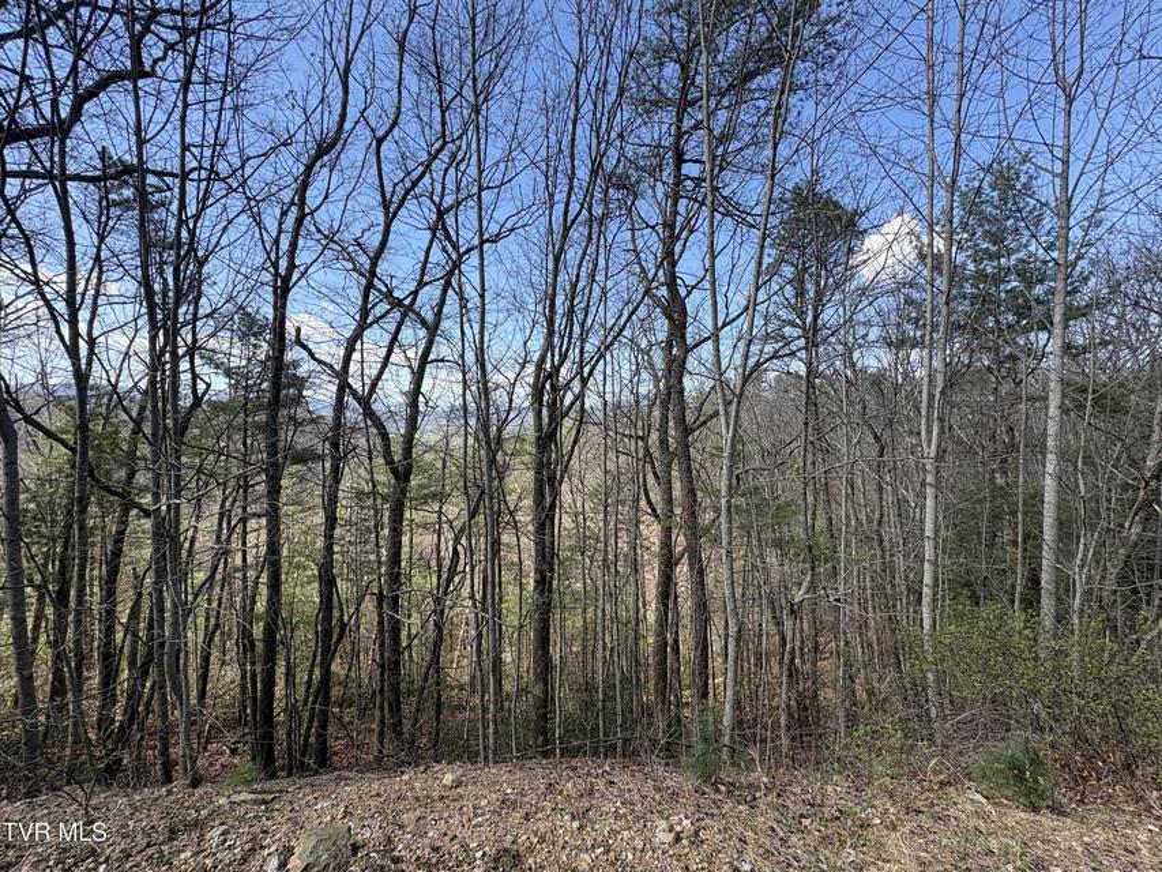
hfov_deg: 102.1
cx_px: 581
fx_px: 470
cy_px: 436
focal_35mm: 14
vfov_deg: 85.7
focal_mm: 2.22
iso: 40
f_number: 2.2
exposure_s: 1/681
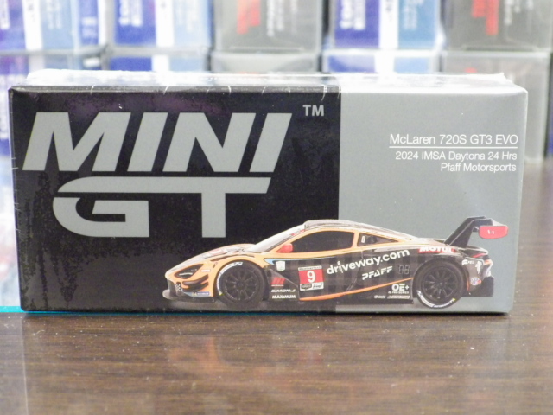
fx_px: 943
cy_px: 208
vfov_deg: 24.8
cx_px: 276
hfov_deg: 32.7
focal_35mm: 59
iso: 1600
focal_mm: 10.7
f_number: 4
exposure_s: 1/20
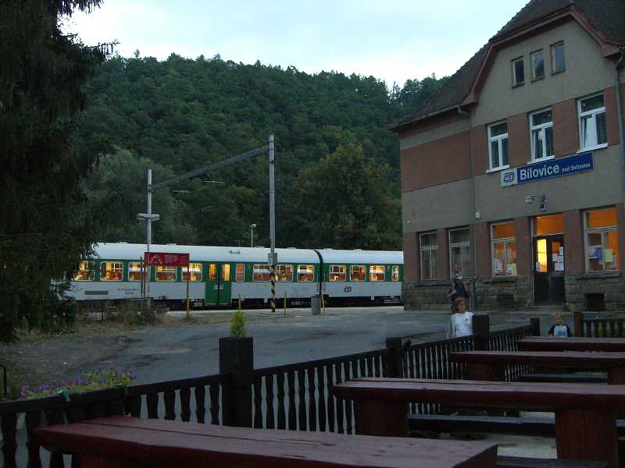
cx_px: 312
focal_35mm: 38
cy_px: 234
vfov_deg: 37.7
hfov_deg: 49.0
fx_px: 686
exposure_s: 1/8
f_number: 3.1
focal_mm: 6.3
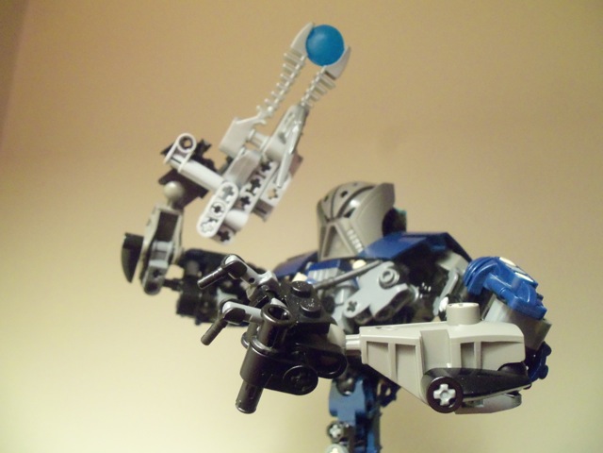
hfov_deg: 61.7
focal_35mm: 29
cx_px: 302
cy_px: 226
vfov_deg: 48.2
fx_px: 505
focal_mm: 5.2
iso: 320
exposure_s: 1/30
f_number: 3.4
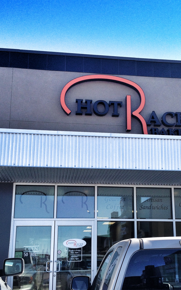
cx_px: 108
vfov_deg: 40.1
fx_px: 395
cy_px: 177
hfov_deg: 25.8
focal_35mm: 50
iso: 50
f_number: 2.4
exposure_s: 1/1042
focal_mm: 4.28
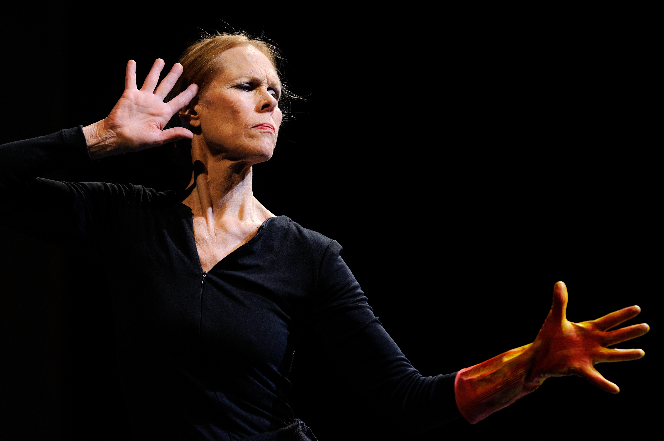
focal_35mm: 300
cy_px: 220
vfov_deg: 4.6
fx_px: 5529
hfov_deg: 6.9
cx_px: 332
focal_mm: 300
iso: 1250
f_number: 4
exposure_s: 1/200
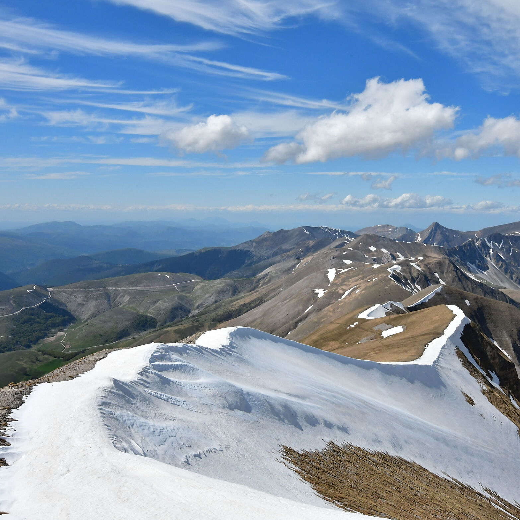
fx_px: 663
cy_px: 262
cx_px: 350
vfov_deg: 42.8
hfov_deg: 42.2
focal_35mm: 39
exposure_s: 1/2000
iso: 1000
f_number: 14
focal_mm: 20
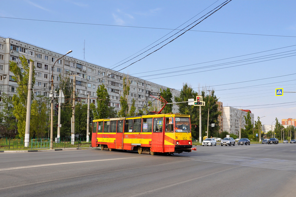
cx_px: 148
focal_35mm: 38
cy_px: 98
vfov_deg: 35.4
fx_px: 308
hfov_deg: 51.3
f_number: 8
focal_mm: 25
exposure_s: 1/500
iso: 200
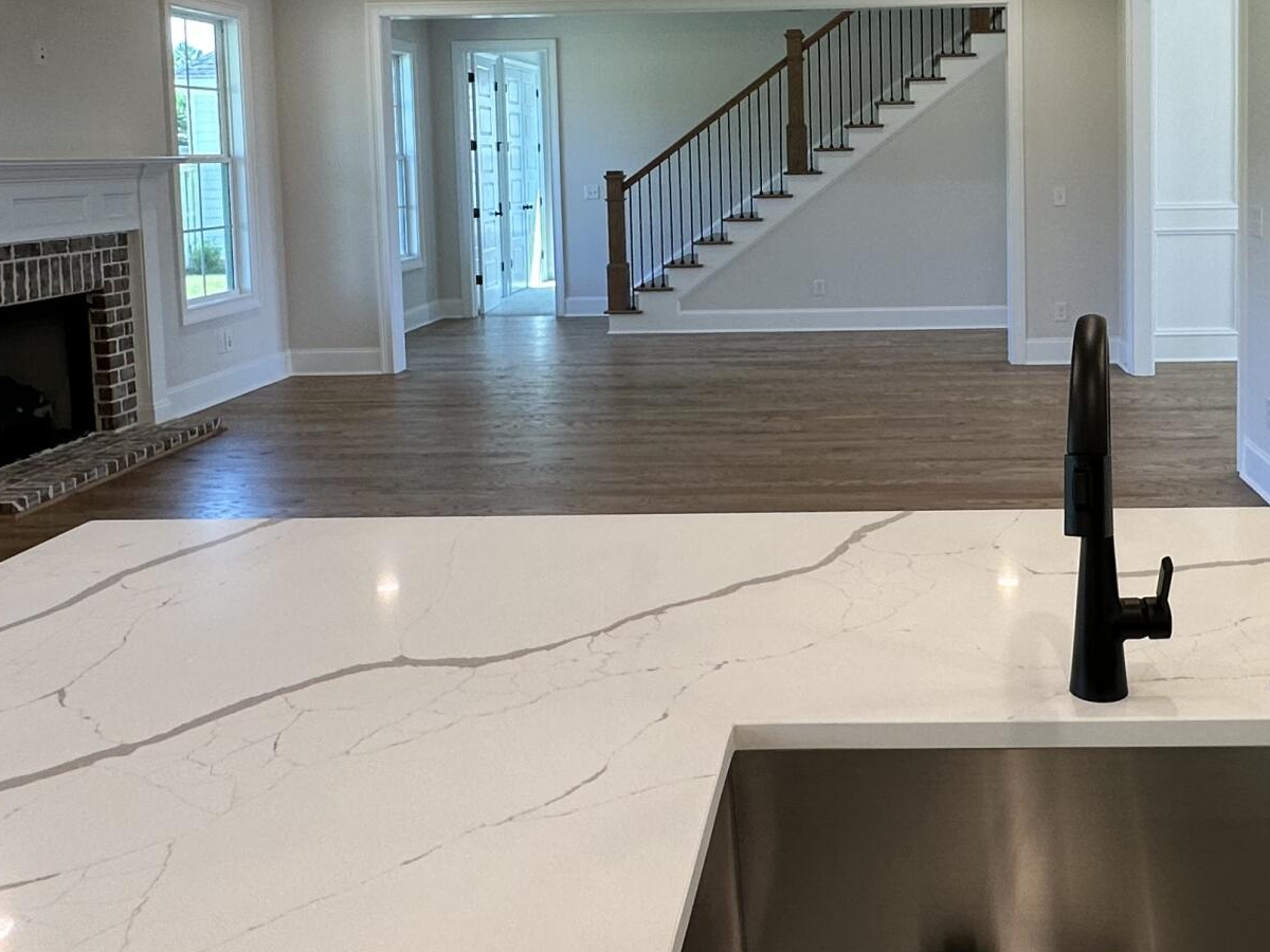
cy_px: 240
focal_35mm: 35
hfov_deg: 51.5
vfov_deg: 39.6
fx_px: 1284
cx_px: 864
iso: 100
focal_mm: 2.22
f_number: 2.2
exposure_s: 1/120
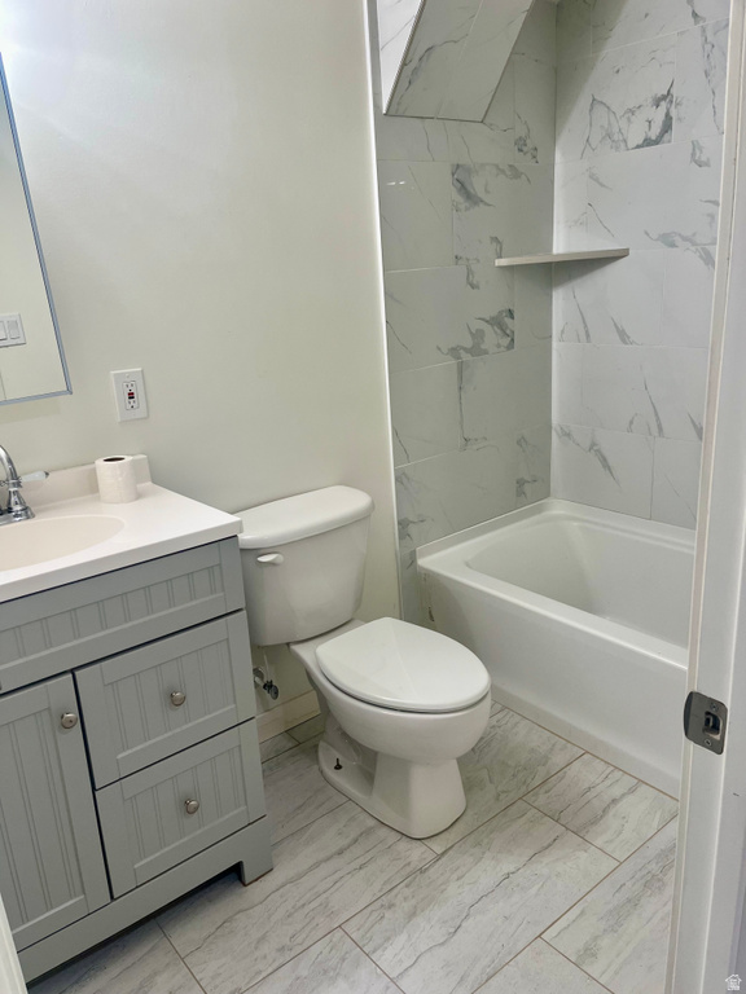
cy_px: 497
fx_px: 747
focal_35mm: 26
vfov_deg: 67.3
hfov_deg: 53.1
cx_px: 373
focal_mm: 5.1
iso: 64
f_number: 1.6
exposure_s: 1/120
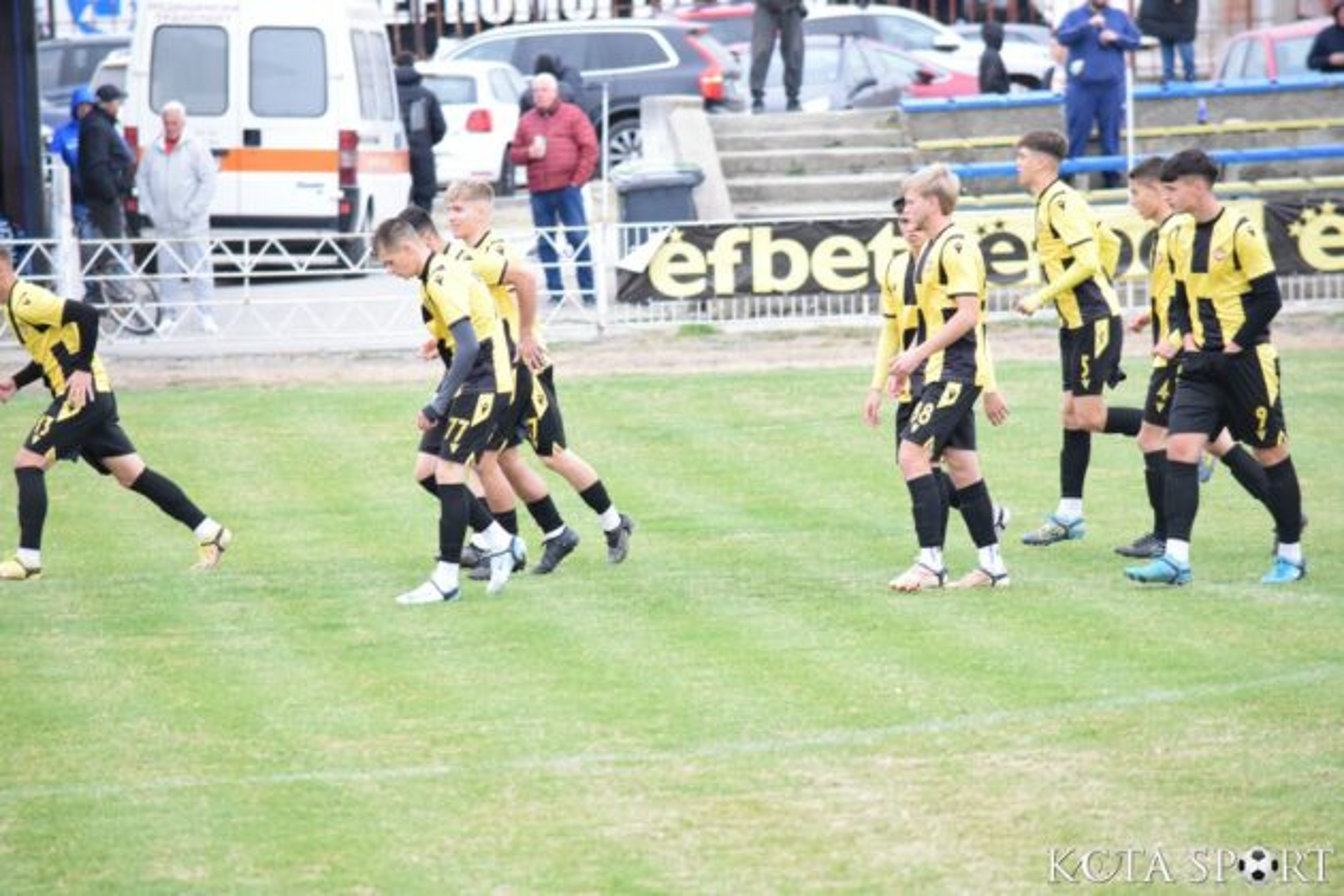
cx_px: 672
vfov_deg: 4.4
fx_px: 11759
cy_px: 448
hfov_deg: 6.5
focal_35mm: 315
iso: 3200
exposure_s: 1/640
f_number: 5.6
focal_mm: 210
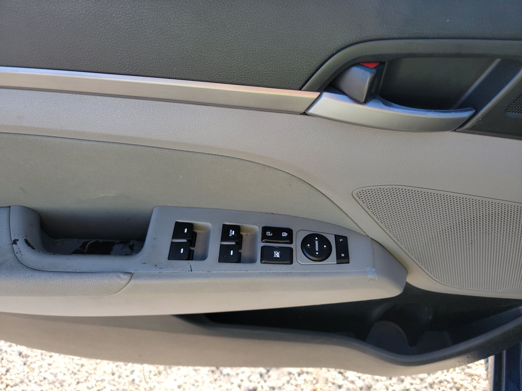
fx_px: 362
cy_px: 196
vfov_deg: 56.8
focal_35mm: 24
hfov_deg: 71.6
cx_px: 261
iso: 57
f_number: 1.8
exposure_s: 1/119
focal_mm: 6.7
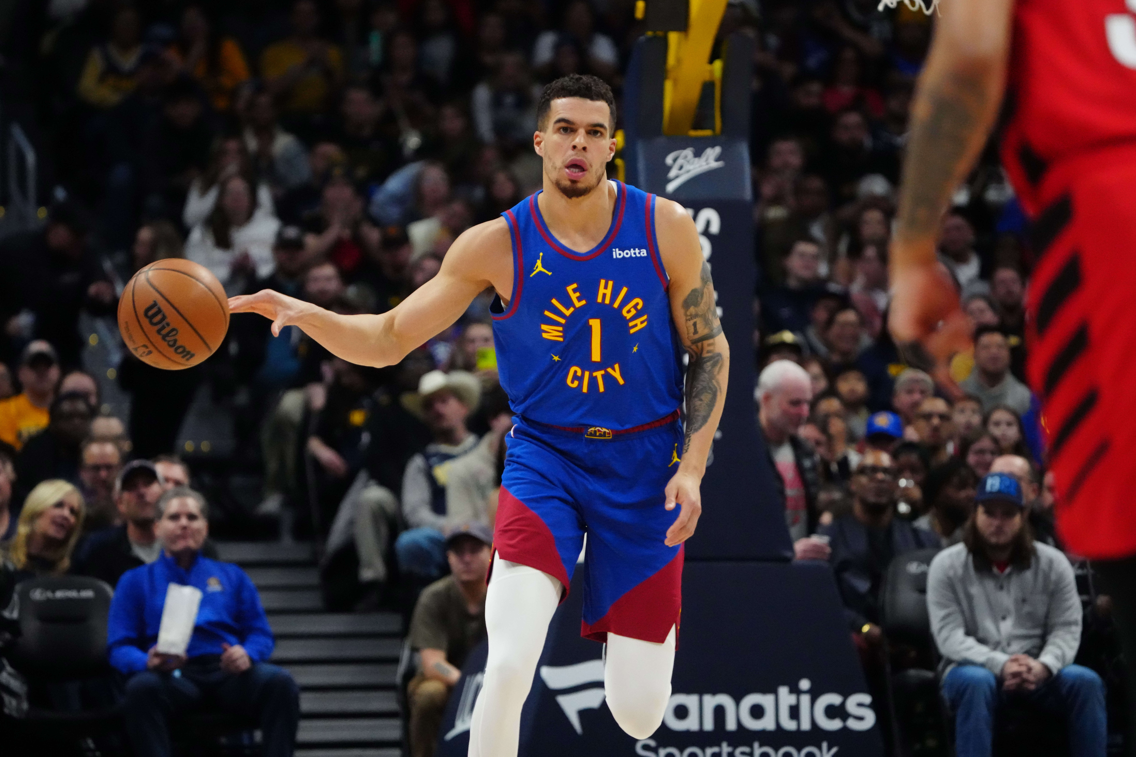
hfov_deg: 6.8
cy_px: 378
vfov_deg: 4.5
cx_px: 568
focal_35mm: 303
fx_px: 9561
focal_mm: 303
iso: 12800
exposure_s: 1/1600
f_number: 6.3
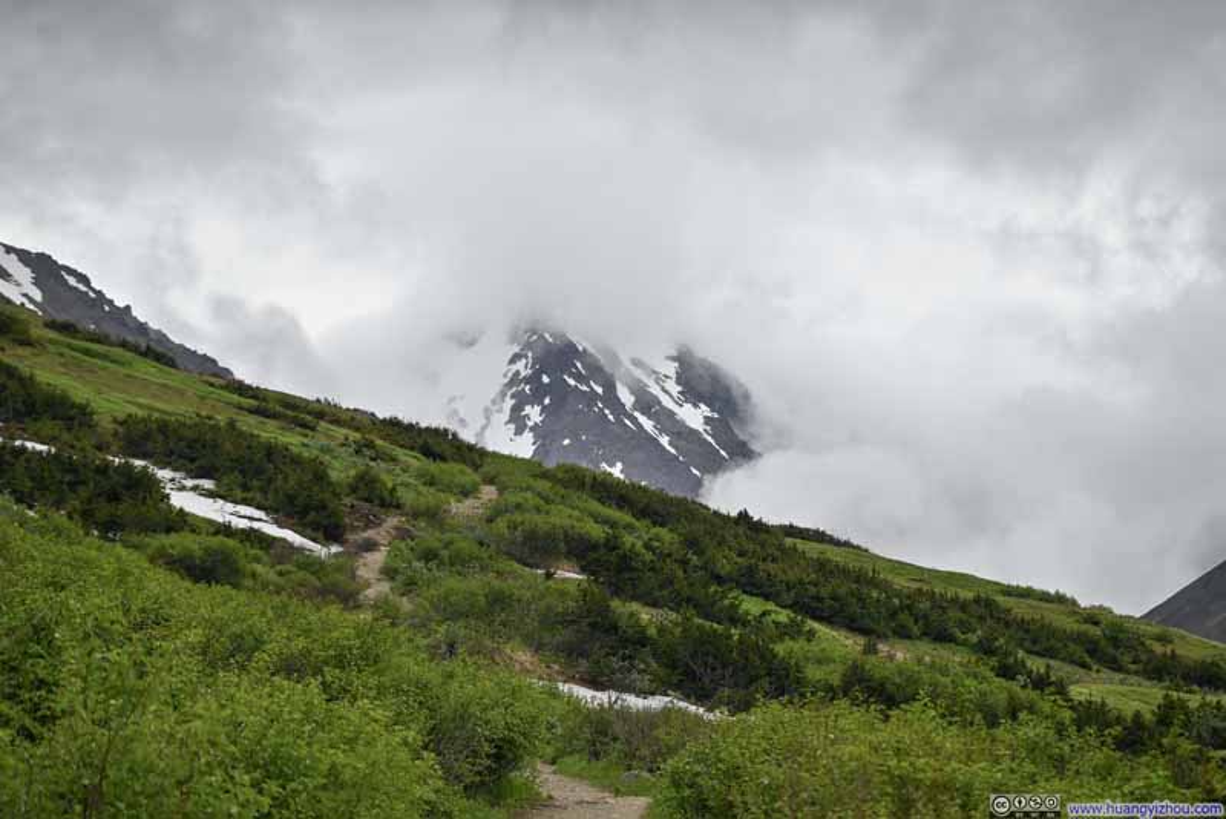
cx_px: 613
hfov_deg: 17.1
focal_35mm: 120
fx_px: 4088
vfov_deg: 11.4
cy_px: 410
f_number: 5
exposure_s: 1/1250
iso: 100
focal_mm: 120
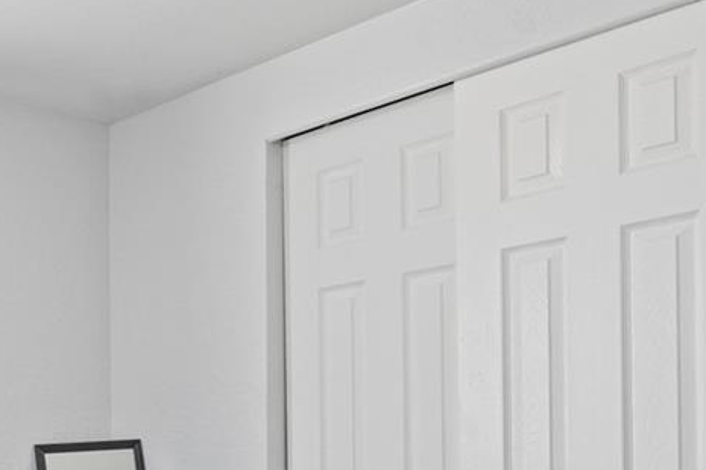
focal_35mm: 55
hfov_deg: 32.1
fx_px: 1079
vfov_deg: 23.4
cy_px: 487
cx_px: -68
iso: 250
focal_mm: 16
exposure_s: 1/6
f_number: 7.1
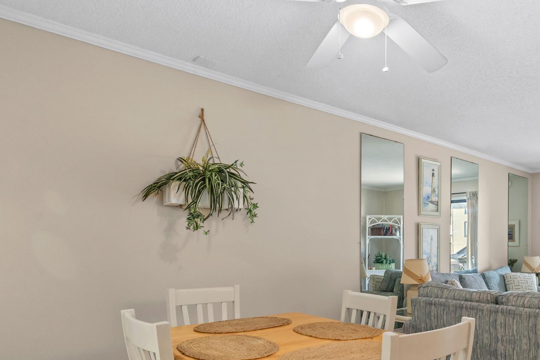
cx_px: 414
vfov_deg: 46.9
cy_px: 250
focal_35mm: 27
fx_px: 405
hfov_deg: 62.9
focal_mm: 16
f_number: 8
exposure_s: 1/15
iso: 1000
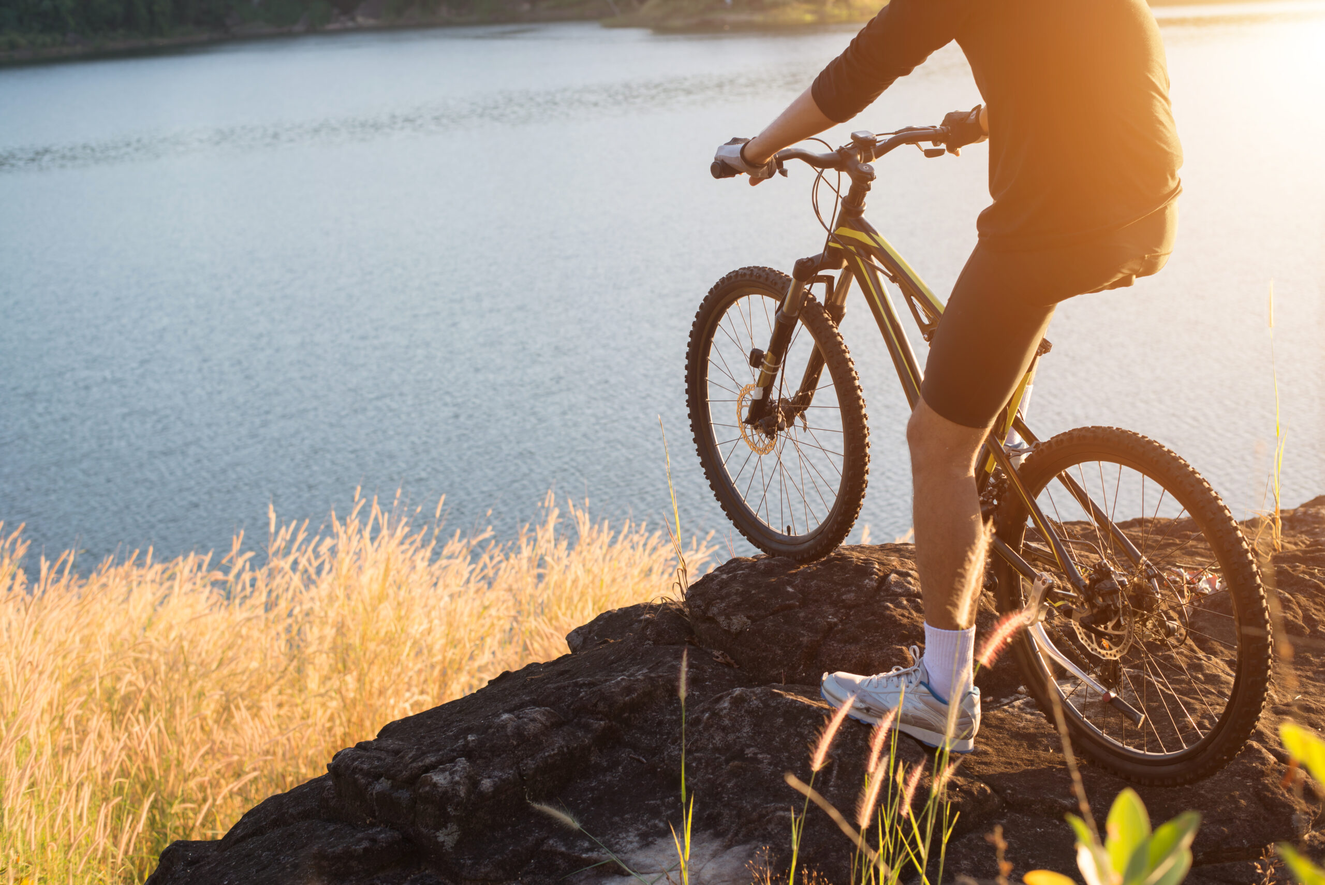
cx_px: 662
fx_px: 1841
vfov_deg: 27.0
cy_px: 442
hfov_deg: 39.6
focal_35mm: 50
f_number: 4
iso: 50
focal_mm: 50
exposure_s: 1/125
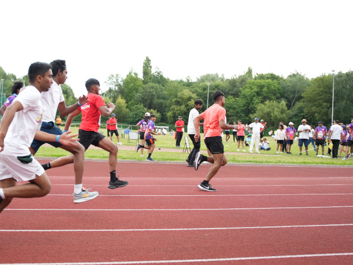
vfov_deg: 28.0
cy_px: 104
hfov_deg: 36.4
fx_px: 530
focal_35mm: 52
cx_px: 118
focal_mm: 35.7
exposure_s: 1/800
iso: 250
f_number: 2.8
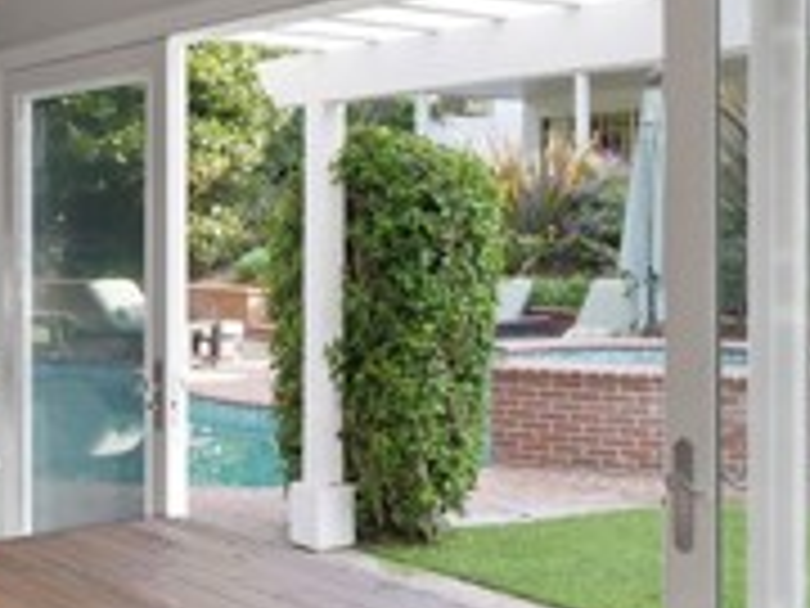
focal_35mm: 57
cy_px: 306
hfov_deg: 33.6
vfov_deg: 25.7
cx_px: 292
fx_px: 1334
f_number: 5.6
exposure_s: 1/60
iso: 1250
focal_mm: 8
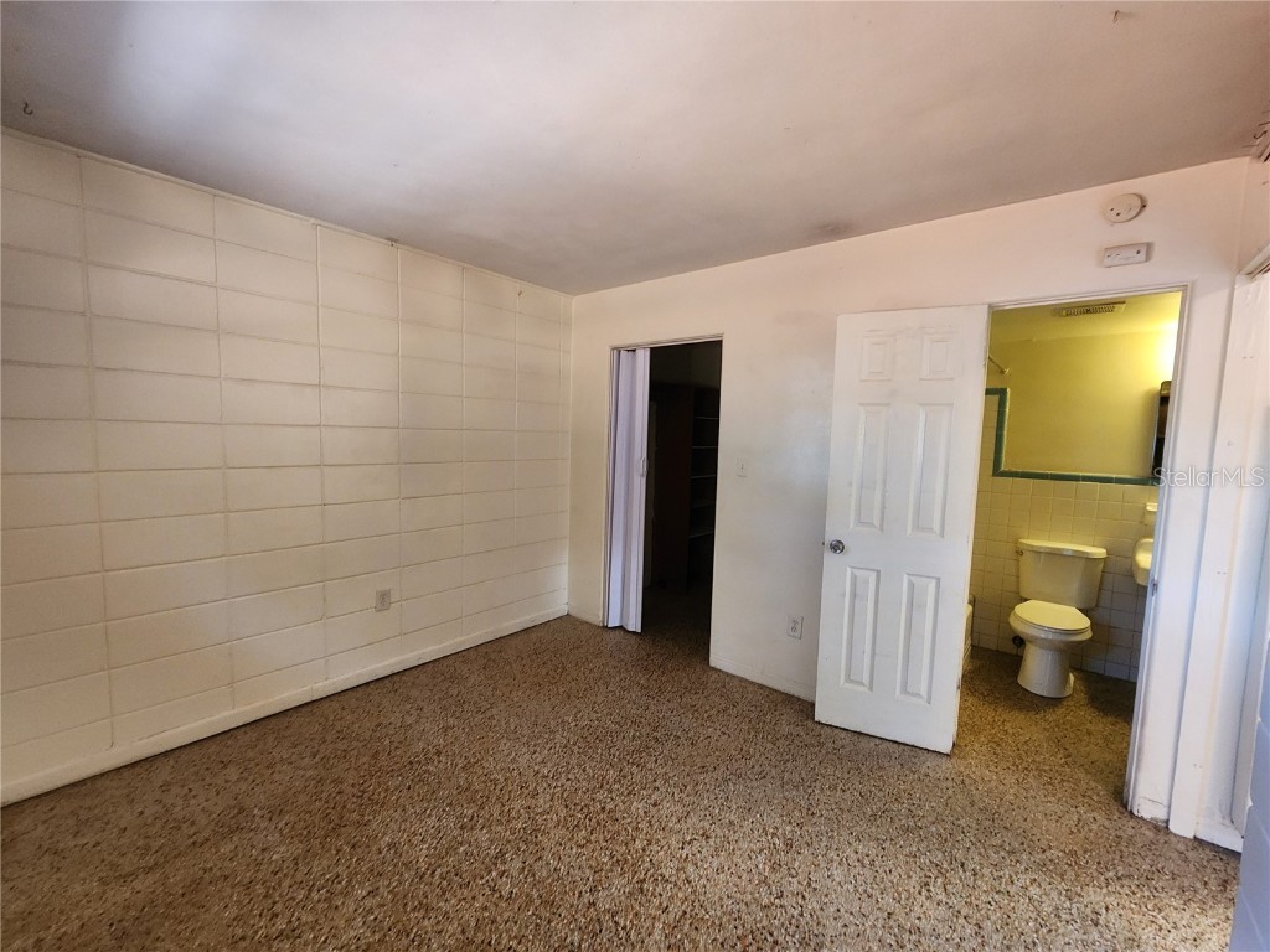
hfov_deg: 106.2
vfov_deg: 89.9
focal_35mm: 13
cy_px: 476
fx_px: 477
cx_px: 635
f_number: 2.2
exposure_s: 1/30
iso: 500
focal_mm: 2.2
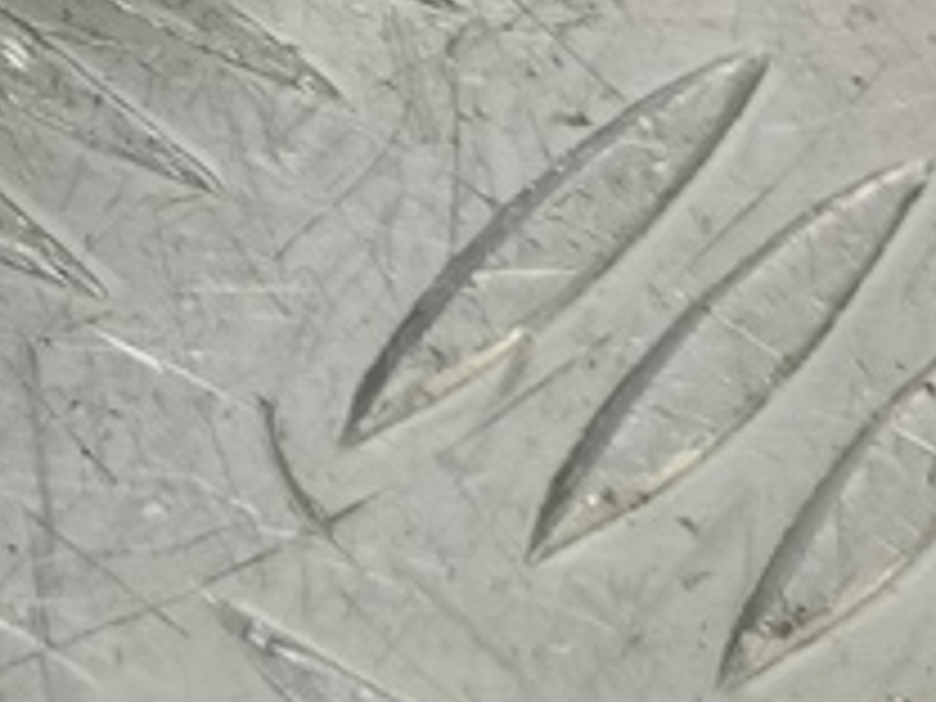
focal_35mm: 133
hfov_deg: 13.3
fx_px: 3596
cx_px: -788
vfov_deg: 9.8
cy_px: -1012
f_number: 1.6
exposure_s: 1/100
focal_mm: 4.11
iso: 125
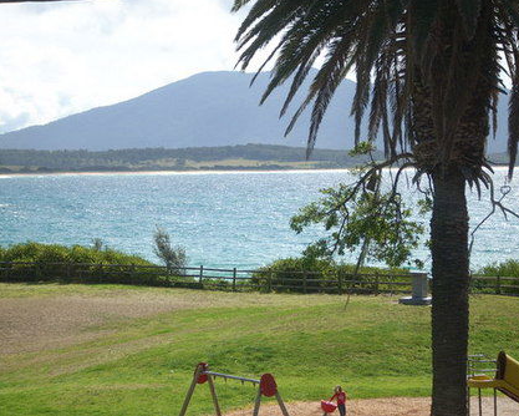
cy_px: 207
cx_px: 259
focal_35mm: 119
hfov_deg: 16.2
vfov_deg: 13.0
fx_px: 1829
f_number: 5.2
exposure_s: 1/338
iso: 64
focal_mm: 18.6
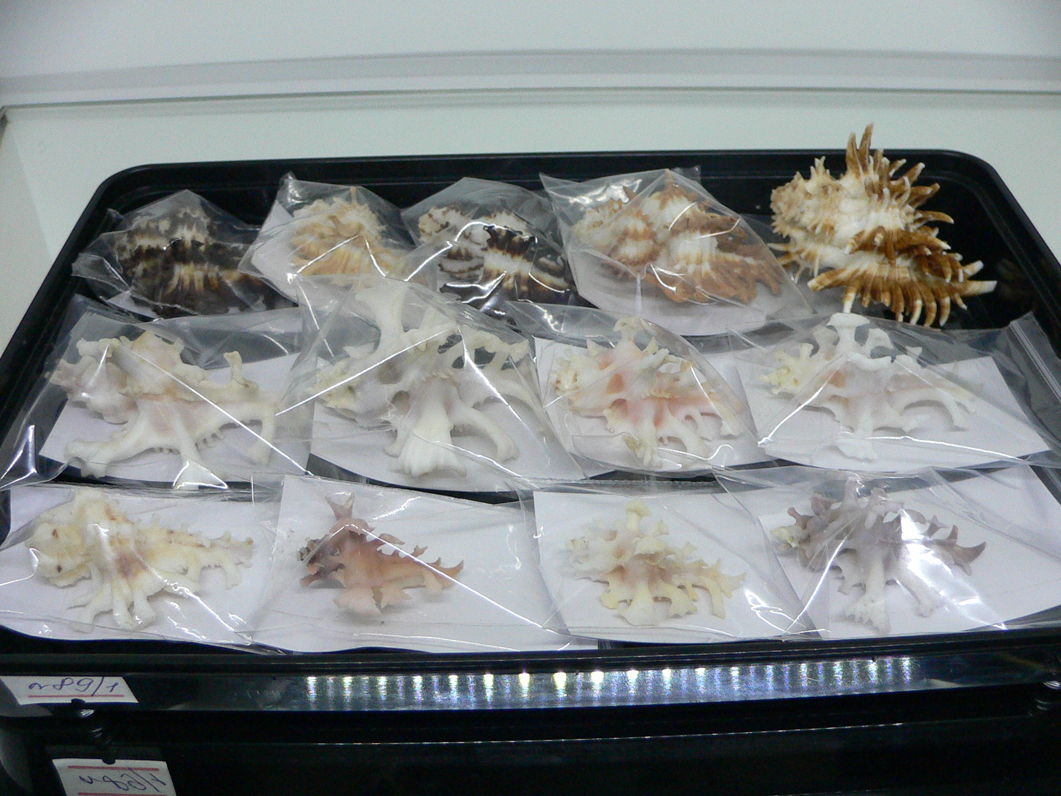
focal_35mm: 35
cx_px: 530
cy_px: 398
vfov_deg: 40.7
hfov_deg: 52.6
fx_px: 1073
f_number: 2.8
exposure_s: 1/50
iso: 200
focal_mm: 4.6
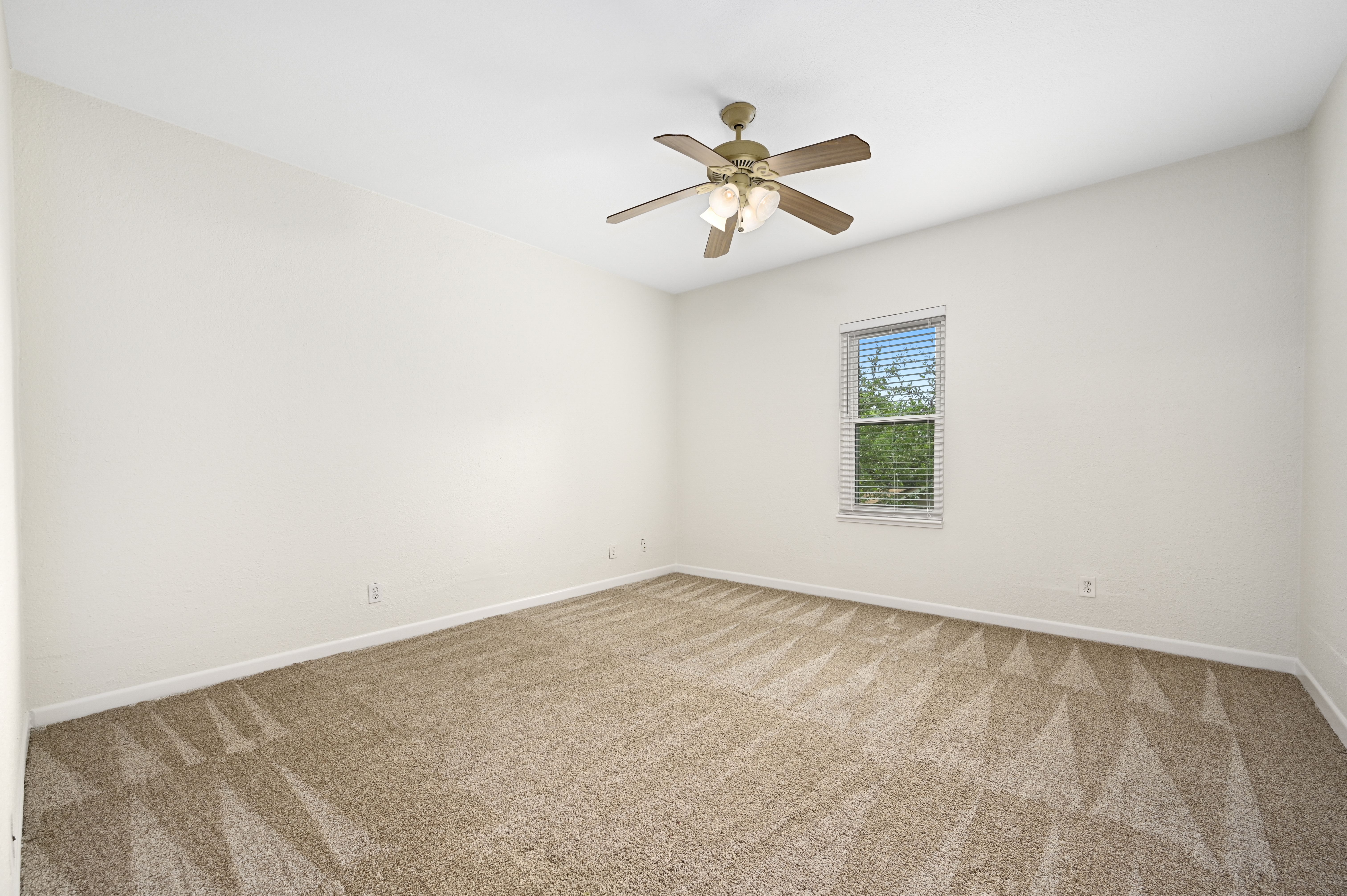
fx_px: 523
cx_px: 674
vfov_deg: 81.1
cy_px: 448
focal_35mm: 14
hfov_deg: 104.3
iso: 800
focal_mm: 14
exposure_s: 1/6
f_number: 8
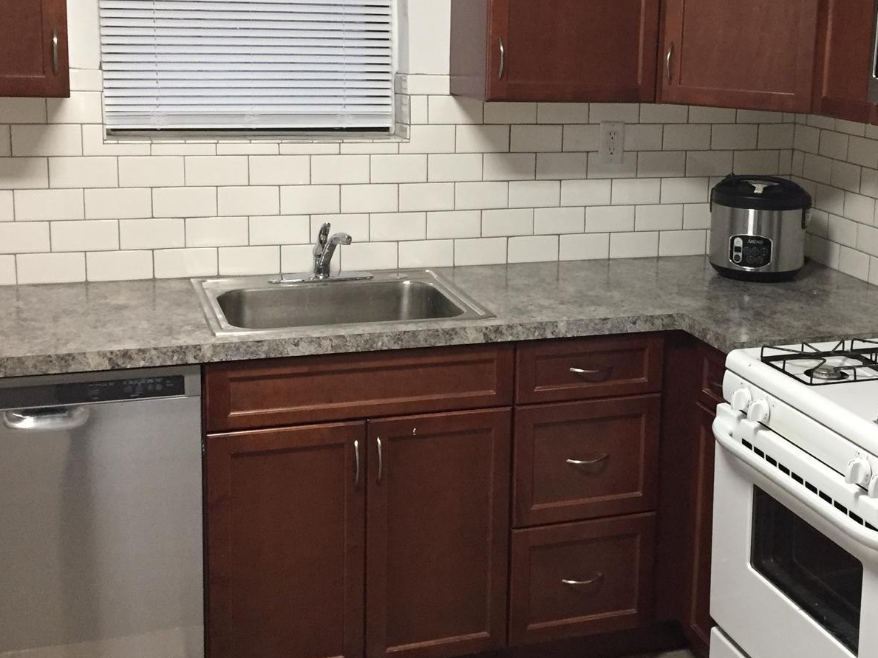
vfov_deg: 29.0
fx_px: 1268
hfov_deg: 37.7
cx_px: 593
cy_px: 247
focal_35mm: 50
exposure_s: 1/30
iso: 160
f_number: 2.2
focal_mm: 4.15
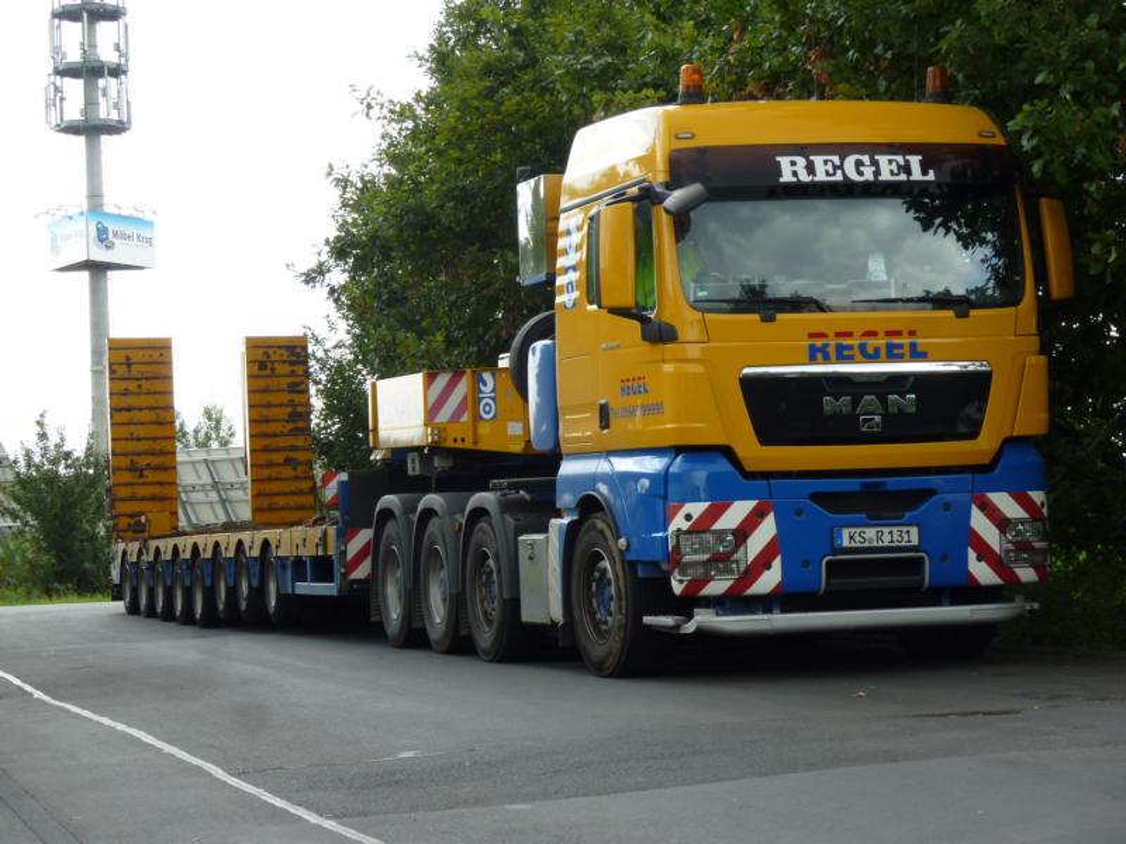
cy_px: 422
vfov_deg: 17.2
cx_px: 563
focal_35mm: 86
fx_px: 2797
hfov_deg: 22.8
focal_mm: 15.4
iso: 100
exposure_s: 1/50
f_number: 5.1
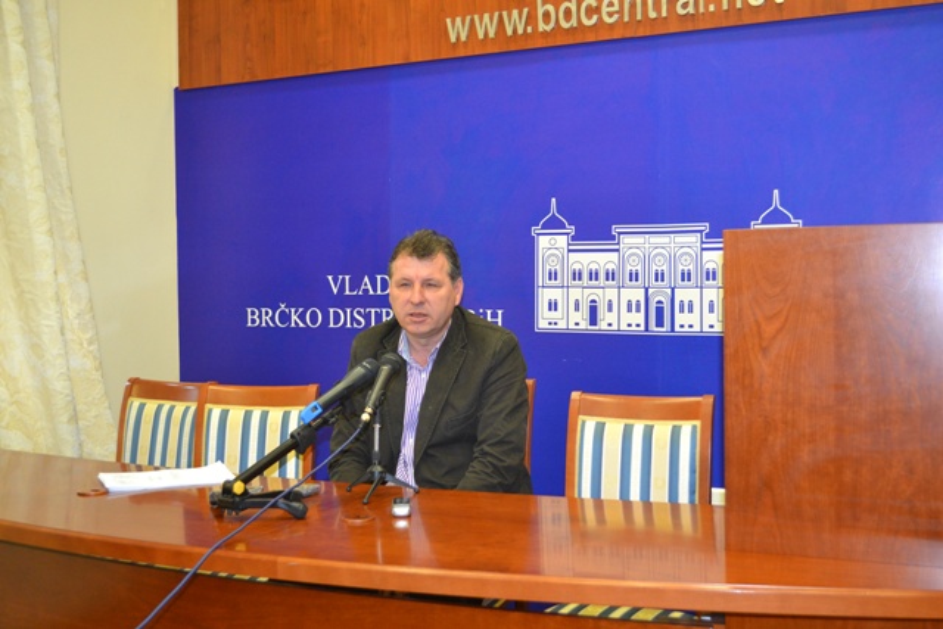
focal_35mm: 42
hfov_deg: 46.4
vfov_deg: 31.9
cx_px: 472
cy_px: 314
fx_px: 1100
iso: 1250
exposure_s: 1/60
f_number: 4.5
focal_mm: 28
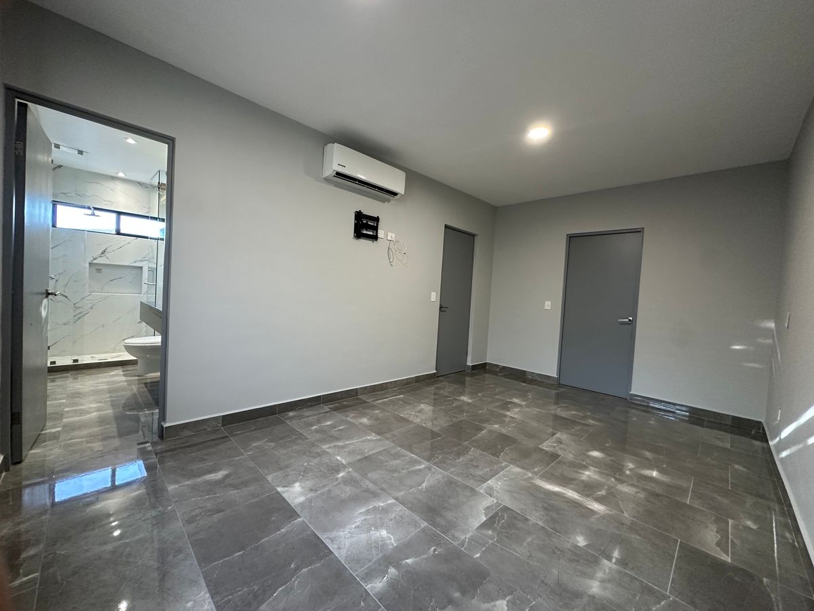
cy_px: 306
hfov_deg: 102.1
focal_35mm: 14
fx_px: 329
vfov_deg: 85.7
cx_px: 407
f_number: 2.2
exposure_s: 1/60
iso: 250
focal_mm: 2.22
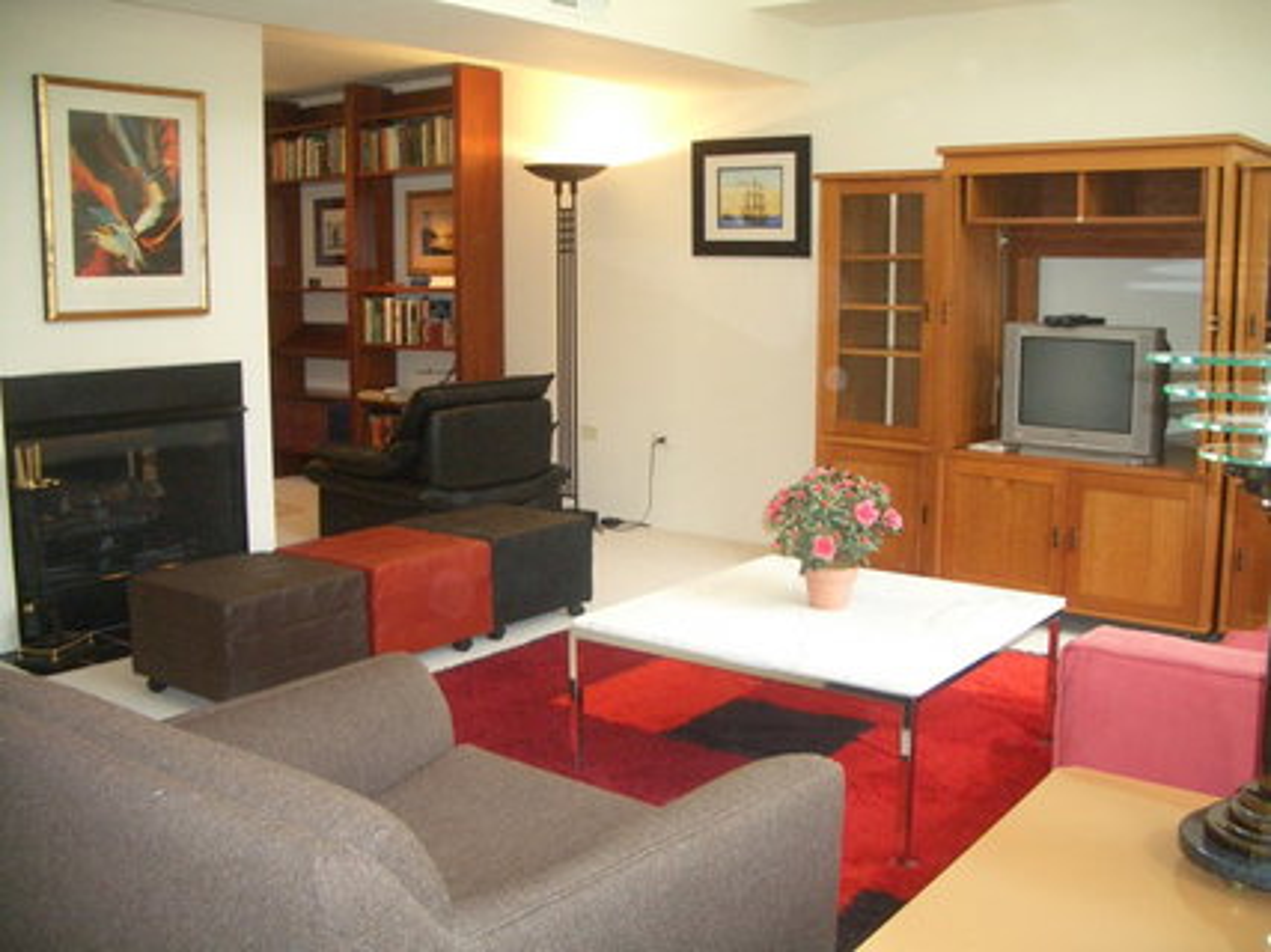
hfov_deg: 52.6
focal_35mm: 35
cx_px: 636
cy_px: 476
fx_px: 1285
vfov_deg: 40.7
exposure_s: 1/100
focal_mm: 5.8
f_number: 2.6
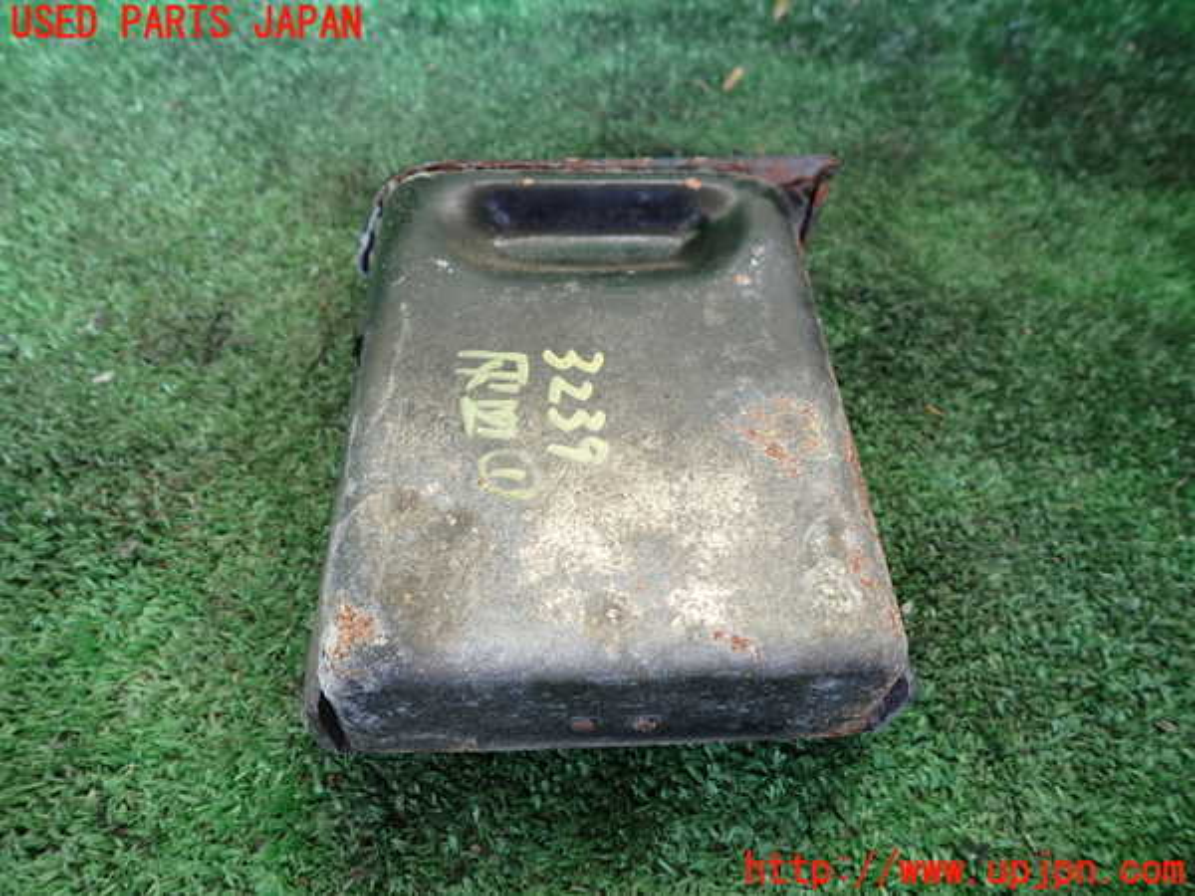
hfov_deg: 69.4
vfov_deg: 54.9
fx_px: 863
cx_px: 598
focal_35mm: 25
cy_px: 448
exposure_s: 1/60
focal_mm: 4.5
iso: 100
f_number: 2
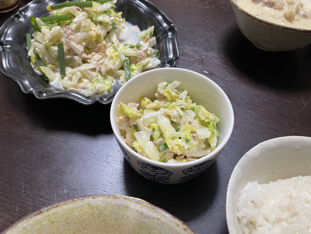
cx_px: 156
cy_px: 117
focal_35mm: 26
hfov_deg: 67.3
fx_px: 234
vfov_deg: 53.1
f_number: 1.6
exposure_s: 1/57
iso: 160
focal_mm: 4.2
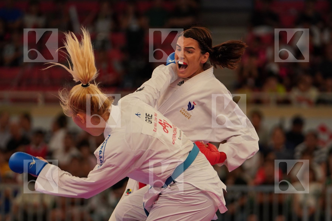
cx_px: 166
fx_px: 2333
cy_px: 111
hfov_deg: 8.1
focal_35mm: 253
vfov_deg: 5.4
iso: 1250
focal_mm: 168
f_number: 2.8
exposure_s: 1/1000
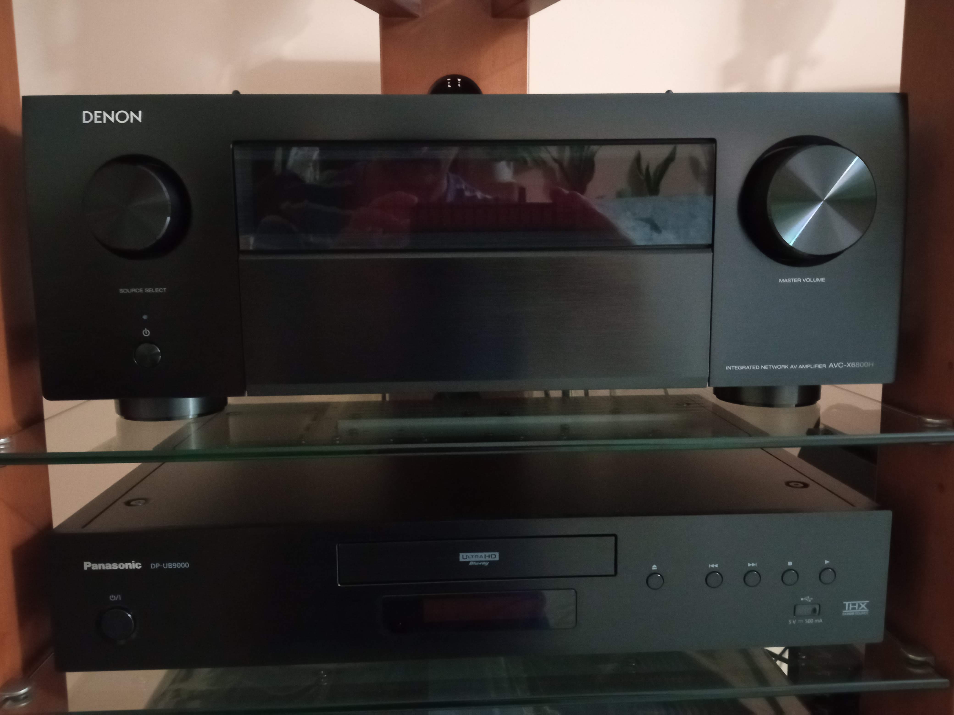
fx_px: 744
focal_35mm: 27
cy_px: 358
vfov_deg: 51.4
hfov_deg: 65.3
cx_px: 477
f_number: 2.2
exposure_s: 1/14.3
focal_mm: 3.79
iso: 3997
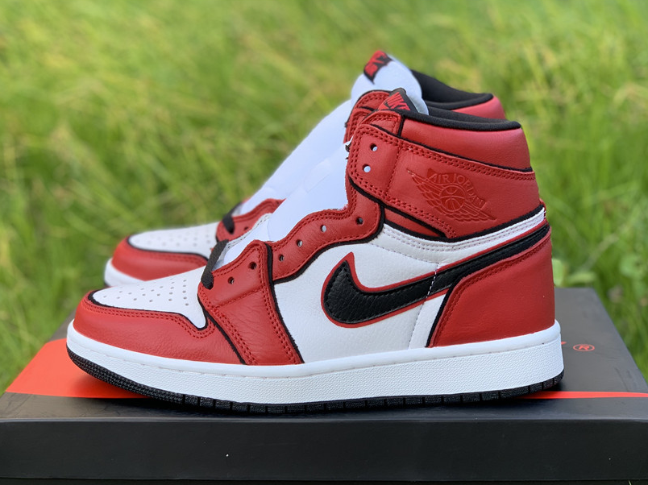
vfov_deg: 26.5
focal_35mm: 55
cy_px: 252
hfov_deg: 35.0
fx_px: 1029
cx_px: 312
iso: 25
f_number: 2.4
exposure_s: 1/122
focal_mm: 6
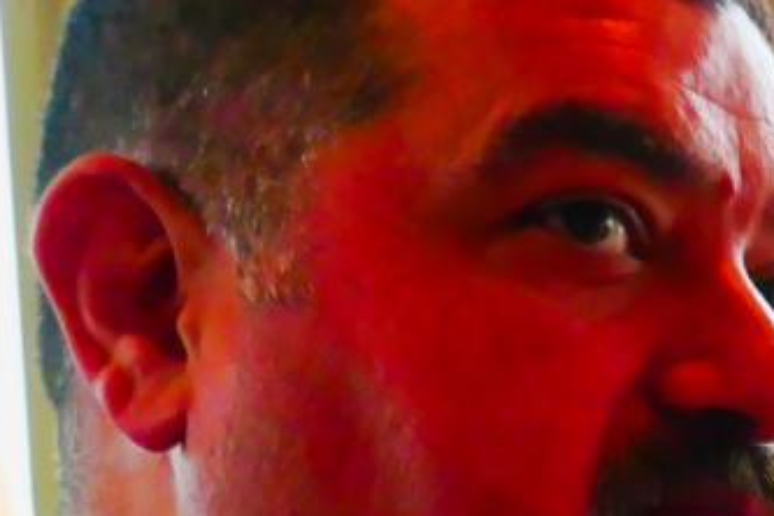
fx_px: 2580
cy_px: 1016
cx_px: 1601
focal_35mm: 120
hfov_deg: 14.0
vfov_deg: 10.5
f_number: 2.8
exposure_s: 1/100
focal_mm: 9.1
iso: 640
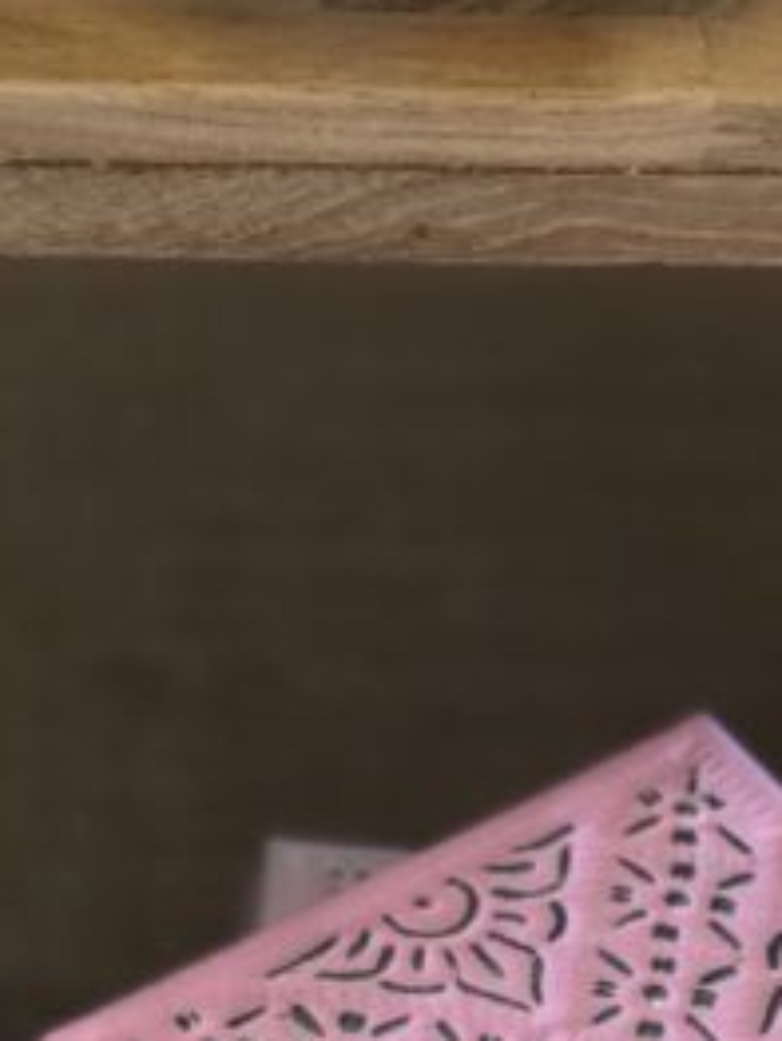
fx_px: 5233
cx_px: 202
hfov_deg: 8.5
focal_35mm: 174
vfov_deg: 11.2
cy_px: 1224
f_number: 2.8
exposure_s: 1/60
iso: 50
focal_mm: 6.6
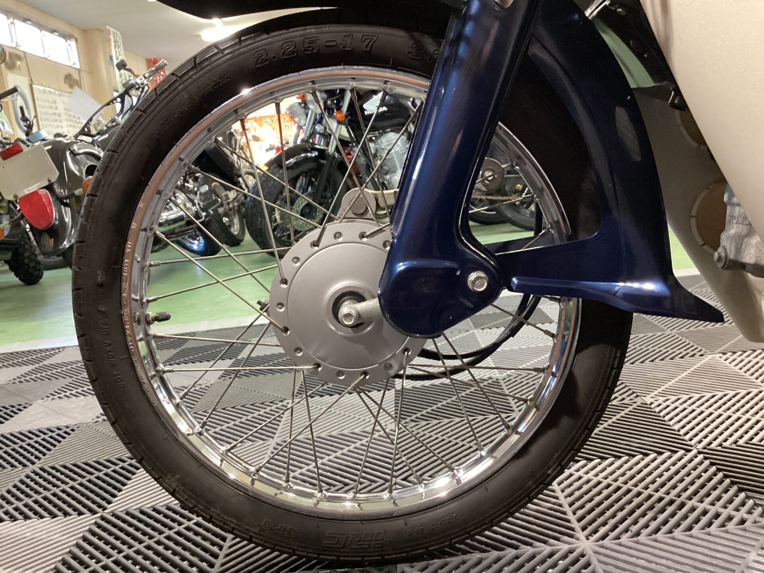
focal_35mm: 31
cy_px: 286
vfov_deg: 45.4
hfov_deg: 58.4
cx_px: 382
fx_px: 684
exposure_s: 1/40
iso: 400
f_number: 2.4
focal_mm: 3.3
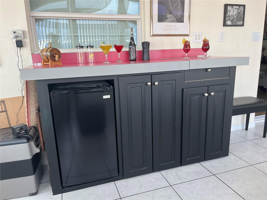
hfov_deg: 67.3
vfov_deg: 53.1
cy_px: 100
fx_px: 201
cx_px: 134
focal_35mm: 26
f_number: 1.6
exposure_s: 1/120
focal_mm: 5.1
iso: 40
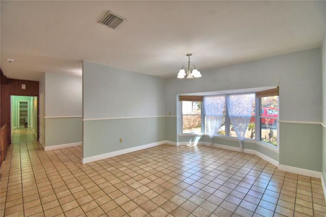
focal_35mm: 15
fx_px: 136
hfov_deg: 100.4
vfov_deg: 77.2
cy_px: 108
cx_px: 163
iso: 400
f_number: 4.5
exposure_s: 1/80
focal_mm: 10
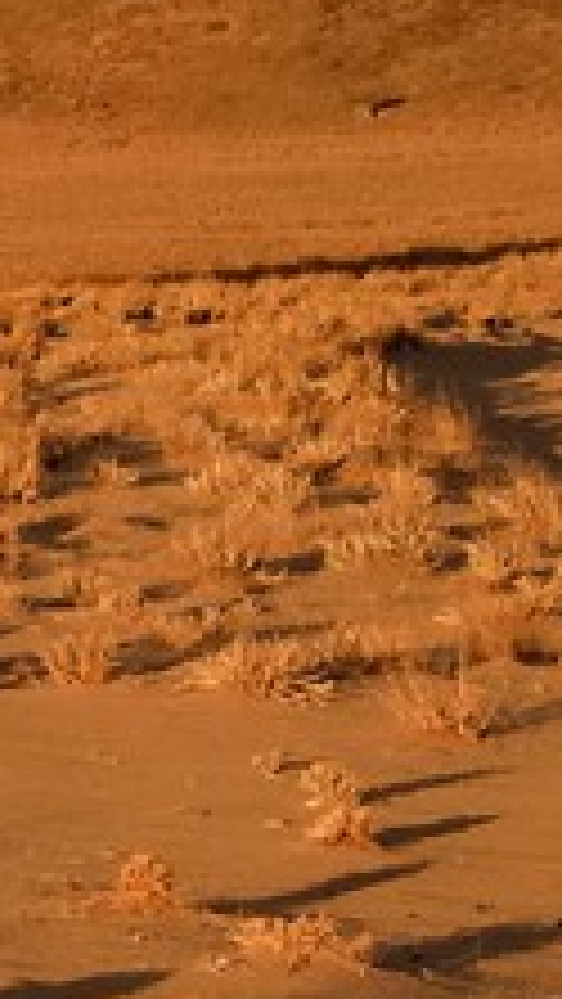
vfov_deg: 8.4
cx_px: -2810
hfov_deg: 3.9
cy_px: 675
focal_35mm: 256
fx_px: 6777
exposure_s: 1/500
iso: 800
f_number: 10
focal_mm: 34
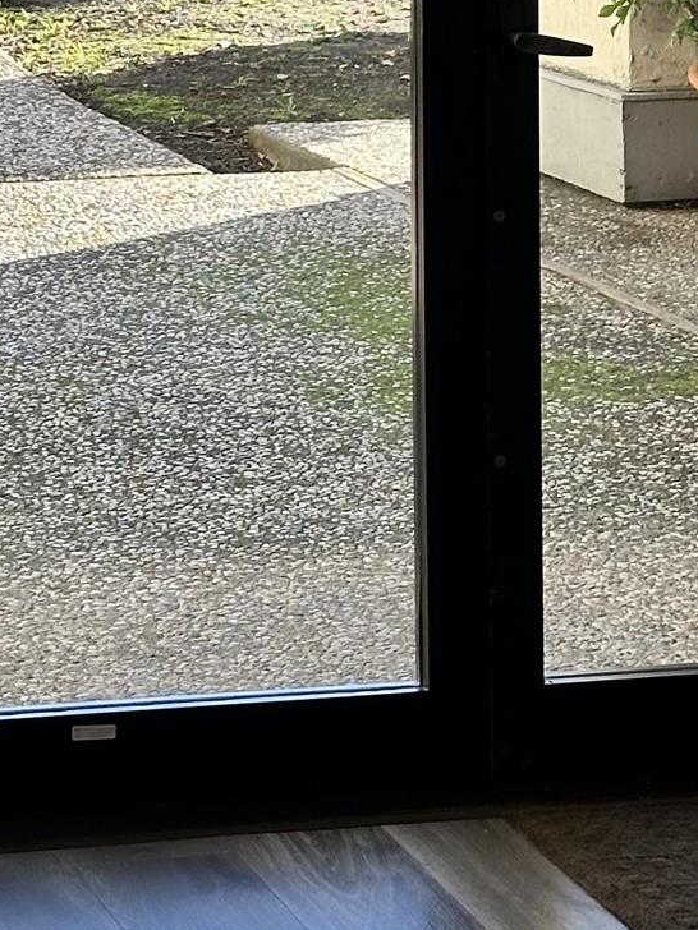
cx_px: -110
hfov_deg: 9.6
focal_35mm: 152
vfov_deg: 12.6
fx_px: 4087
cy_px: -221
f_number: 1.78
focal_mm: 6.86
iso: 64
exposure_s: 1/785
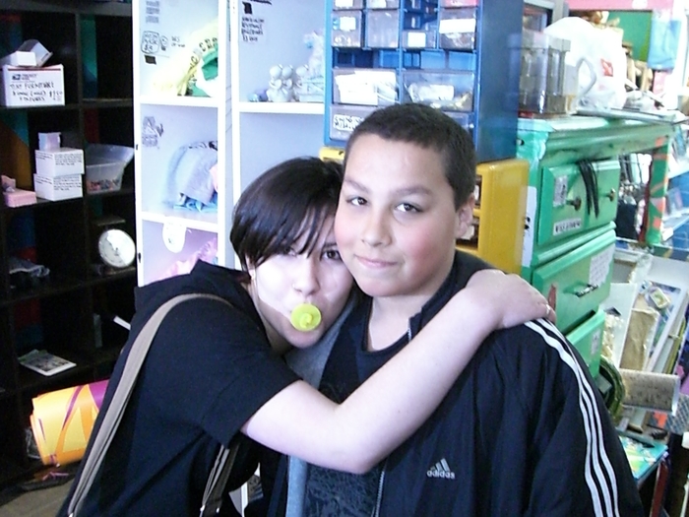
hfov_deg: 49.0
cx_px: 344
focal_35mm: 38
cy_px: 258
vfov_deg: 37.7
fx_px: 756
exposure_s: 1/15
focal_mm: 6.2
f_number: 2.7
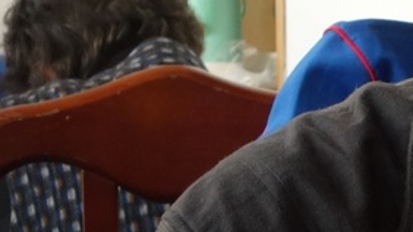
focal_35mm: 200
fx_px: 2188
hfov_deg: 10.2
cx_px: 712
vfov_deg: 6.0
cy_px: 178
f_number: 5.6
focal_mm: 10.4
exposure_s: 1/125
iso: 400
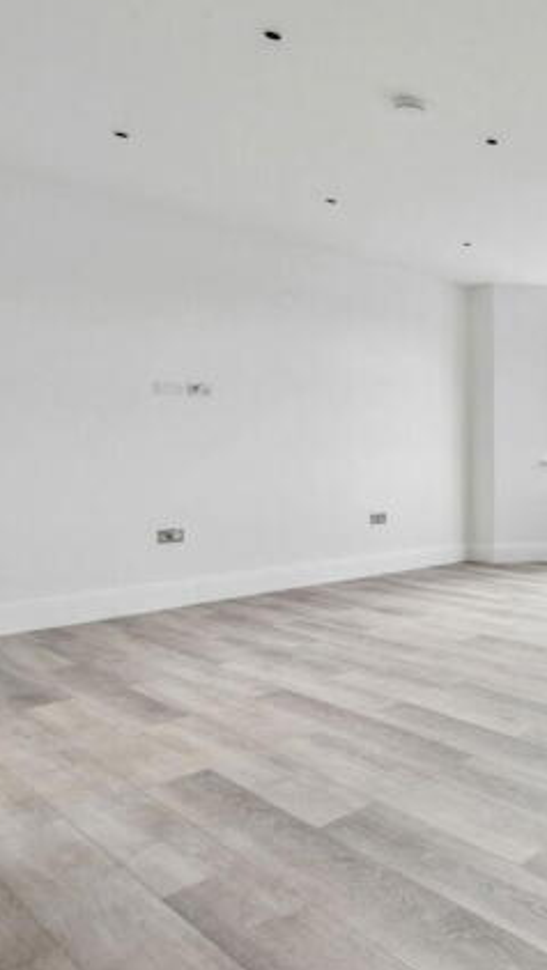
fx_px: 669
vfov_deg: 71.9
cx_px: 677
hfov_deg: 34.3
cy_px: 484
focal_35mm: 26
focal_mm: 16
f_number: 8
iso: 320
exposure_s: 1/30
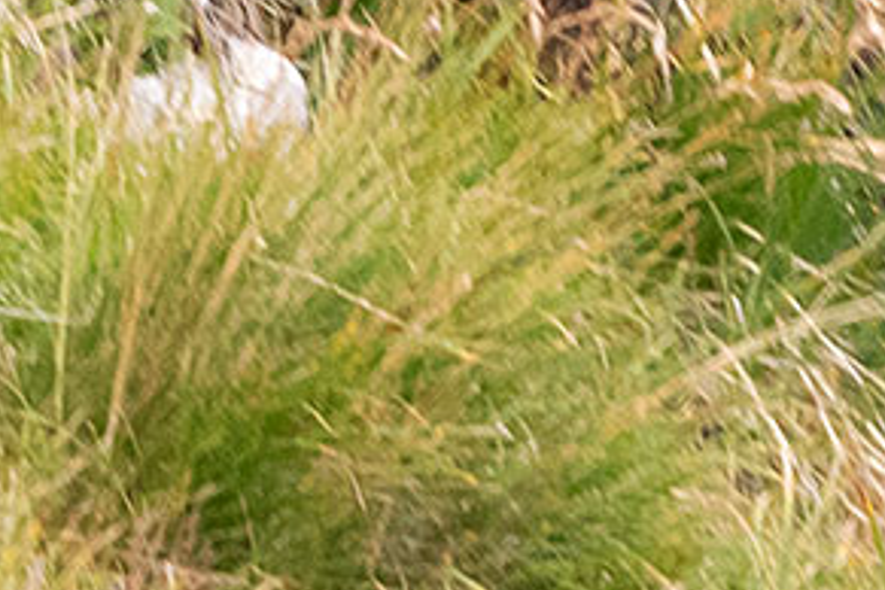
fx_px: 97392
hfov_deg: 0.5
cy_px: -213
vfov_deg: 0.3
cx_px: 2698
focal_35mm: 3962
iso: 1250
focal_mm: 400
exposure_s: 1/1250
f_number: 6.3
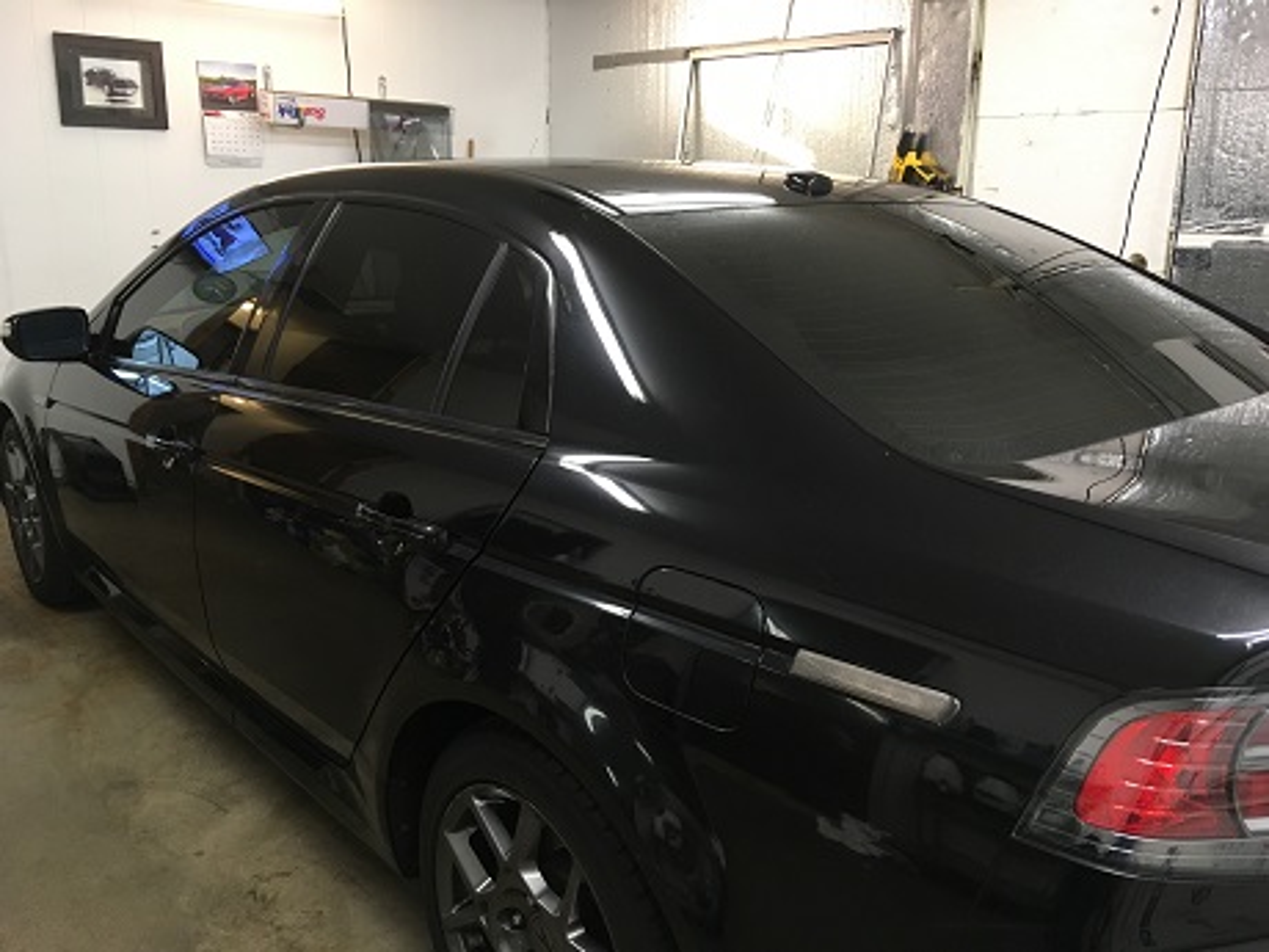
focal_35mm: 29
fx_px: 1063
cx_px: 634
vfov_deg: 48.2
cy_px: 476
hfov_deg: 61.7
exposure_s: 1/30
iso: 100
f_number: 2.2
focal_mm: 4.15
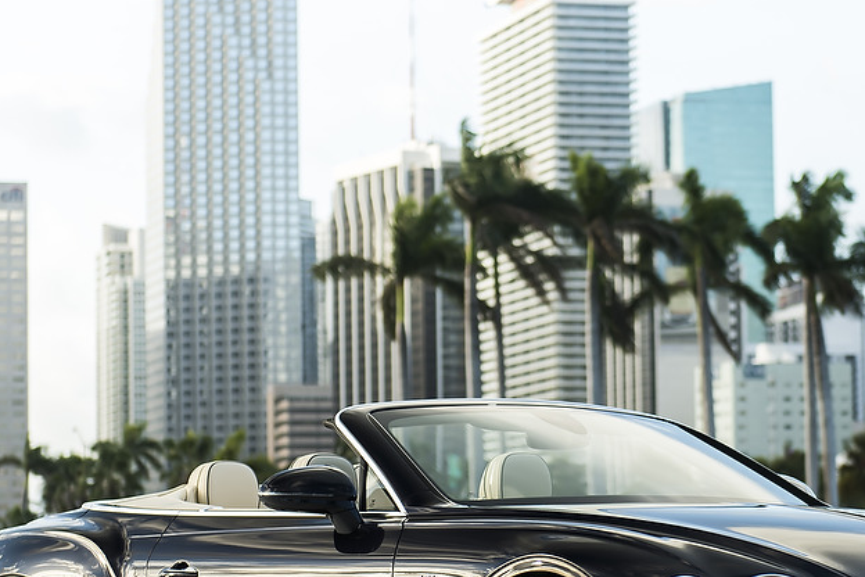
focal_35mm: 143
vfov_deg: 9.6
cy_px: 368
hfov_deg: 14.3
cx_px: 561
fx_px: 3436
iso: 64
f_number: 2.8
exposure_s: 1/200
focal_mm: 62
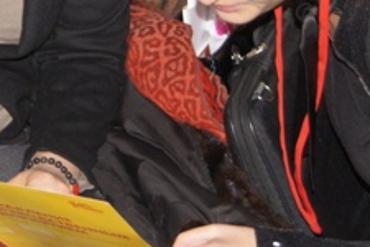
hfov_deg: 8.6
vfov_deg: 5.7
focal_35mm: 240
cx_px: 95
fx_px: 2464
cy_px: 3
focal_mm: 45
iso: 800
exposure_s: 1/80
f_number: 5.6
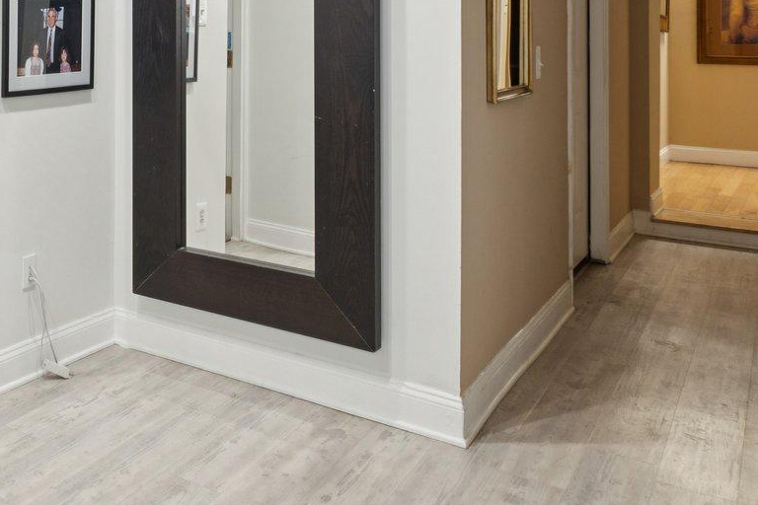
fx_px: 842
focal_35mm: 40
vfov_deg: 31.1
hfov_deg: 43.9
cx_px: 67
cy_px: 7
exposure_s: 1/5
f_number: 8
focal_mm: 10
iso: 250
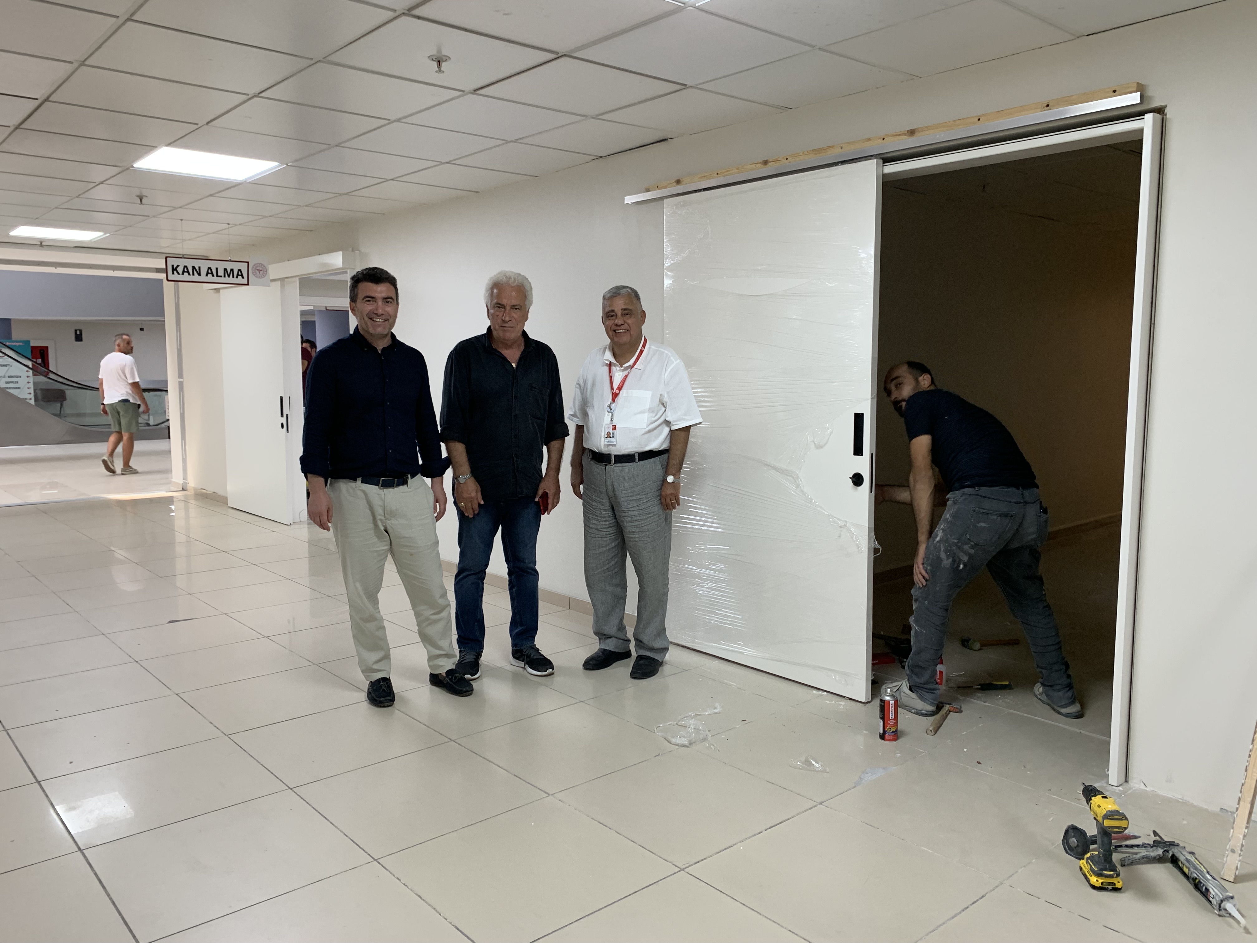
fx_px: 944
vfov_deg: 53.1
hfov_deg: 67.3
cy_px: 472
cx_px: 628
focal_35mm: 26
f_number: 1.8
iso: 100
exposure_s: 1/74
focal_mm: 4.25
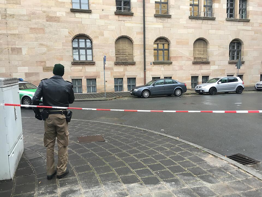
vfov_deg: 48.2
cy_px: 98
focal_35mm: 29
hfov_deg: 61.7
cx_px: 131
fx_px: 219
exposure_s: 1/33
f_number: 2.2
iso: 25
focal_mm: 4.15
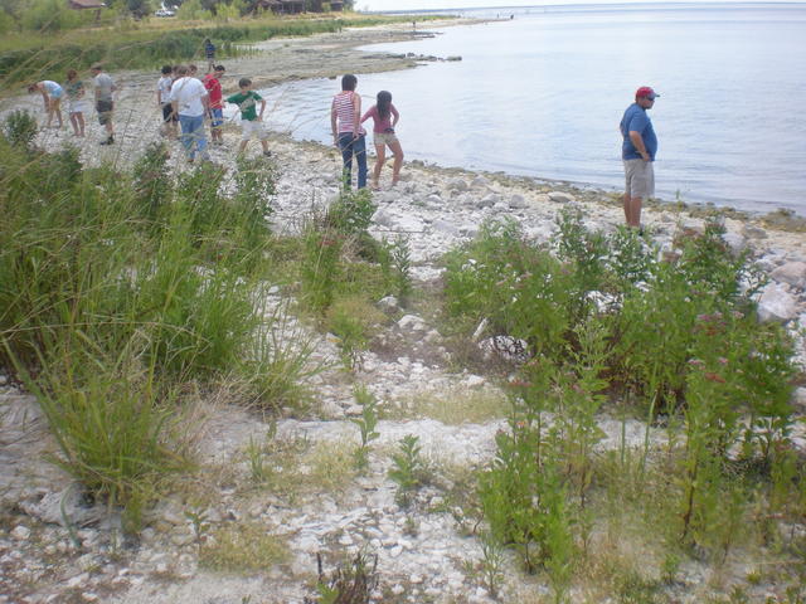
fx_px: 885
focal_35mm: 38
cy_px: 302
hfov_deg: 49.0
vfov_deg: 37.7
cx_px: 403
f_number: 4.6
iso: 64
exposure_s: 1/207
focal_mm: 6.3
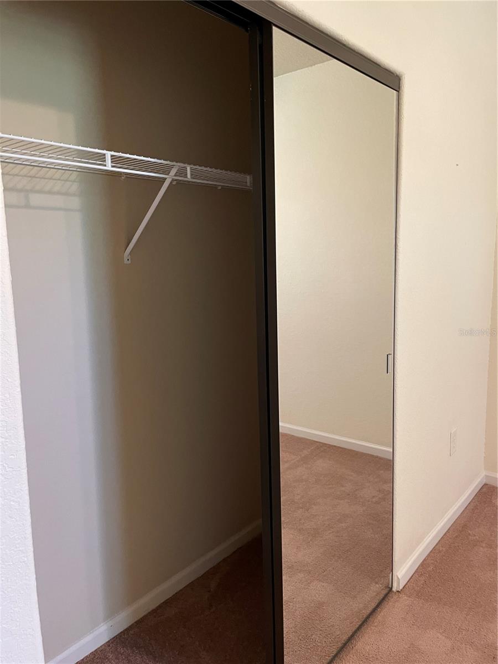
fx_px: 499
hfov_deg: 53.1
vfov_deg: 67.3
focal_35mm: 26
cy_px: 332
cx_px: 249
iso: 250
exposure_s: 1/60
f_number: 1.6
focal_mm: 4.2
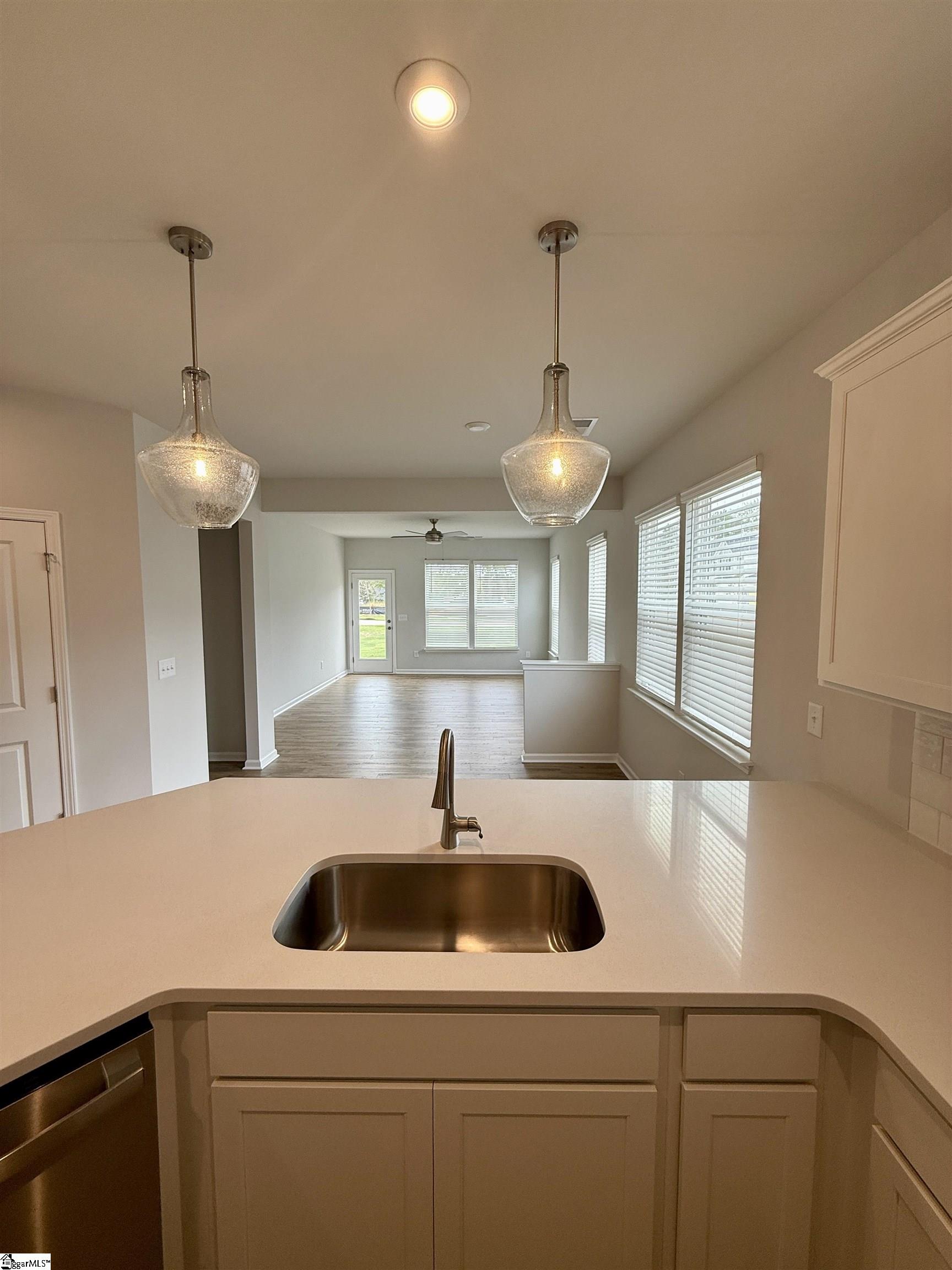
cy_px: 635
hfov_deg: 85.7
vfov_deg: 102.1
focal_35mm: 14
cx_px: 476
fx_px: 513
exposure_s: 1/126
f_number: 2.2
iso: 50
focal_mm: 2.22
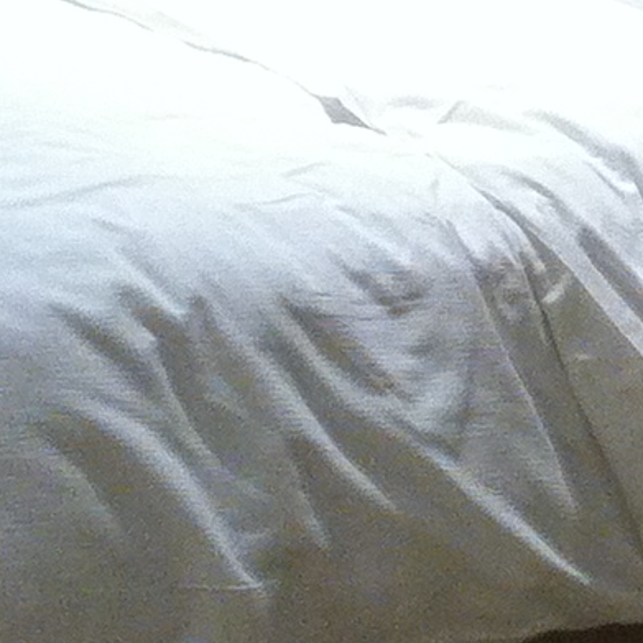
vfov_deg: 8.2
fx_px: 4308
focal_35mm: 205
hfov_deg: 8.5
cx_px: 745
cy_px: -618
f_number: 2.8
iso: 160
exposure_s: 1/17
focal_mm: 3.85
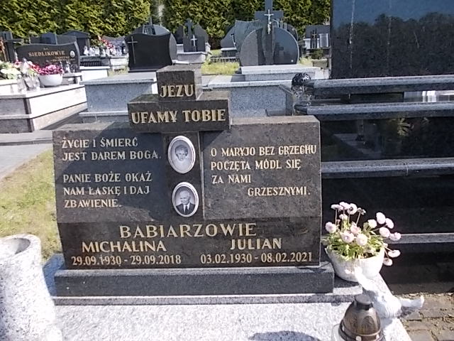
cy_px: 170
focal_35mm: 28
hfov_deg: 63.4
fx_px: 367
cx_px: 227
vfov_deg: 49.7
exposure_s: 1/125
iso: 80
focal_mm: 4
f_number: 5.4
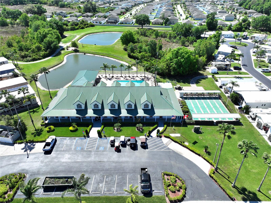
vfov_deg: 56.8
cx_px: 136
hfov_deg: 71.6
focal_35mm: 24
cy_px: 102
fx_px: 188
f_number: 3.5
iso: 100
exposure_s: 1/400
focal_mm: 12.29
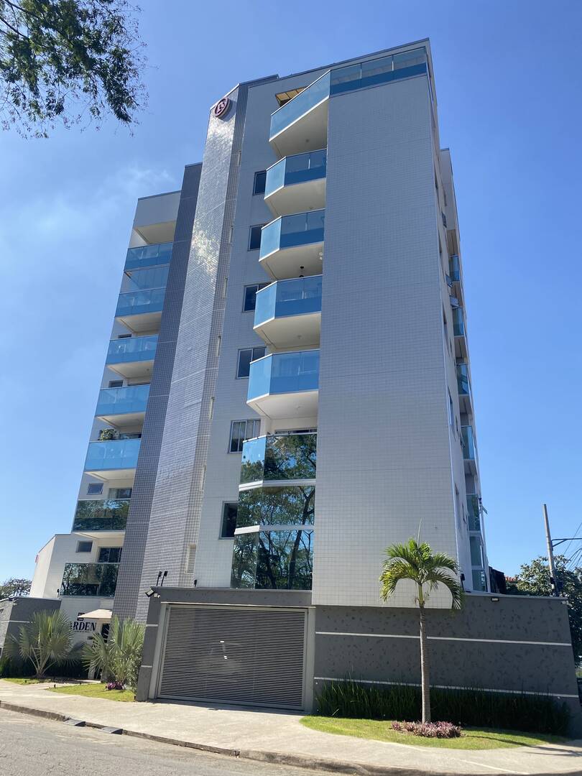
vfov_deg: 67.3
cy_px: 388
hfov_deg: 53.1
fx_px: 583
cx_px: 291
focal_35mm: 26
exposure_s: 1/1429
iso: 32
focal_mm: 4.25
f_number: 1.8
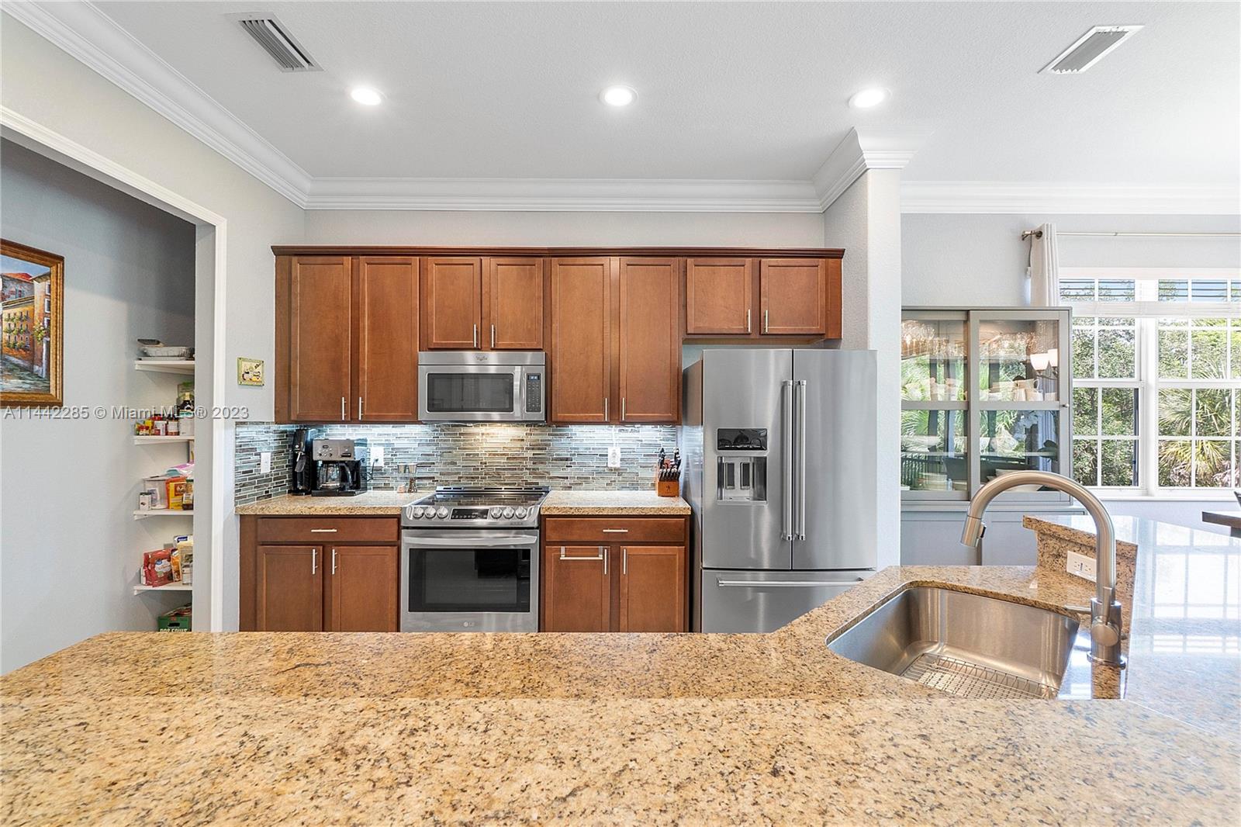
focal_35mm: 15
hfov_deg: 100.4
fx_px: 517
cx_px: 620
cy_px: 414
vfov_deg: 77.3
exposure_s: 1/3
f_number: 11
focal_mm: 10
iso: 160
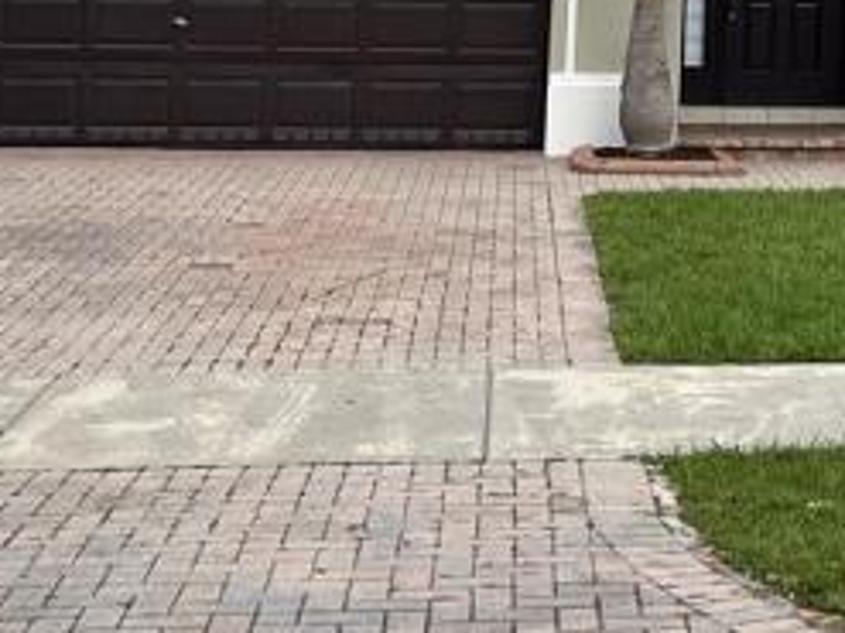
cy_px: -407
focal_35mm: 101
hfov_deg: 18.8
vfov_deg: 13.5
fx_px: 2464
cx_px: 907
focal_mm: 5.1
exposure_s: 1/4651
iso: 50
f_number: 1.6
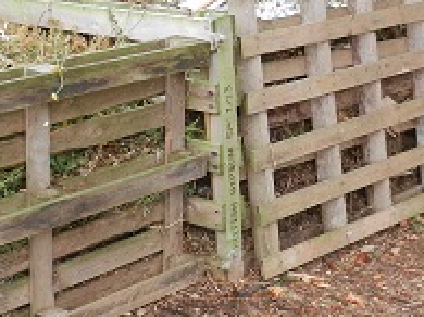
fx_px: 1004
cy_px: 169
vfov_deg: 18.0
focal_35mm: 82
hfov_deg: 23.8
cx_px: 222
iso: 160
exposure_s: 1/50
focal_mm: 4.5
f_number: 3.5
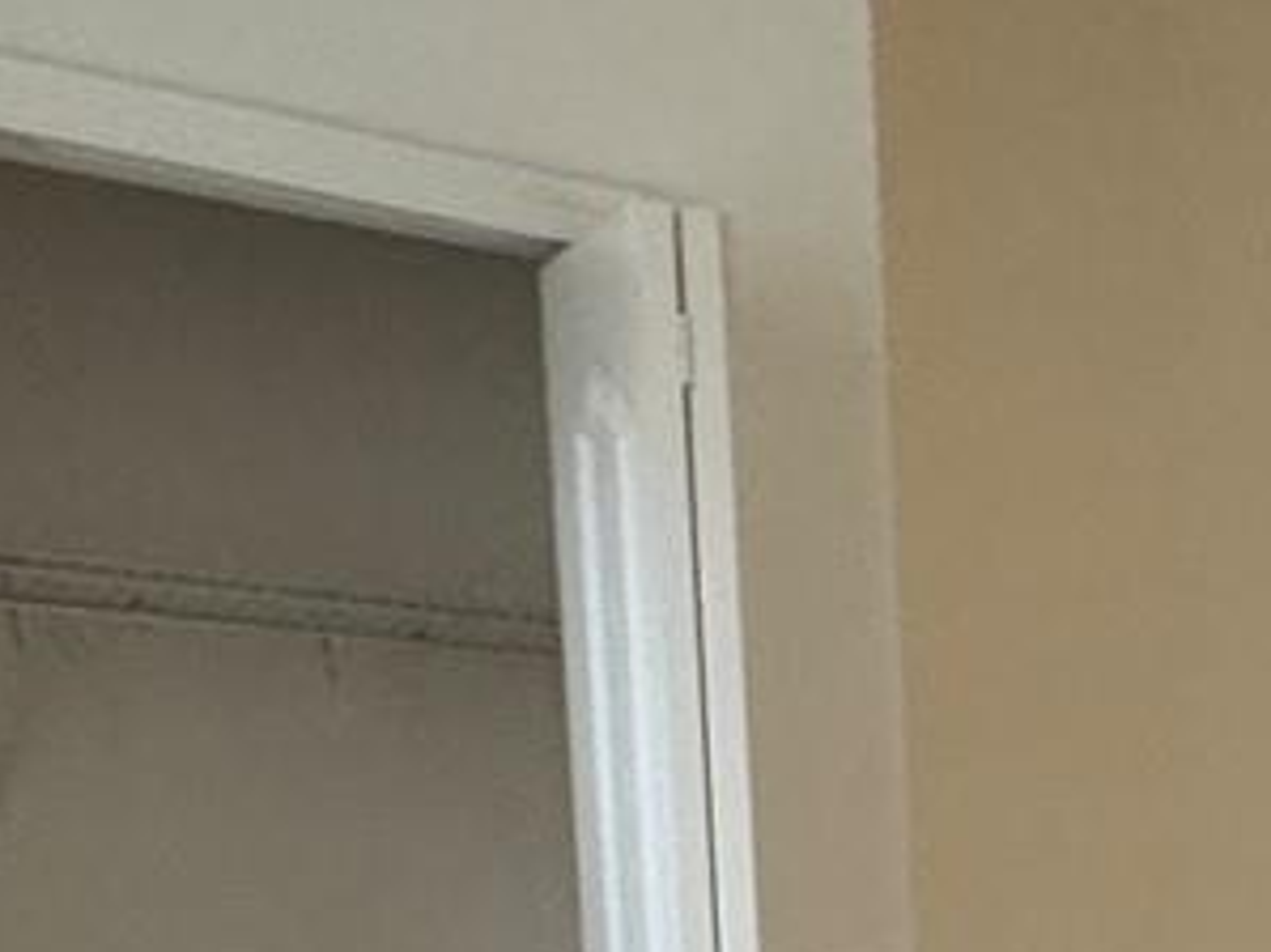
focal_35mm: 75
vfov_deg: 16.8
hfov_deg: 22.7
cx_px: 1717
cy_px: 1624
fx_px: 2753
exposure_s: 1/60
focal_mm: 2.22
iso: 200
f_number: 2.2
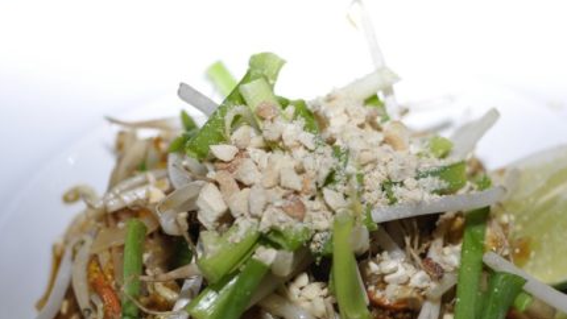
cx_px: 314
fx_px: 1230
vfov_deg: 14.7
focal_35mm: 82
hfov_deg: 26.0
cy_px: 248
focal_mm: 35
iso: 200
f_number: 4
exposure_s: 1/60
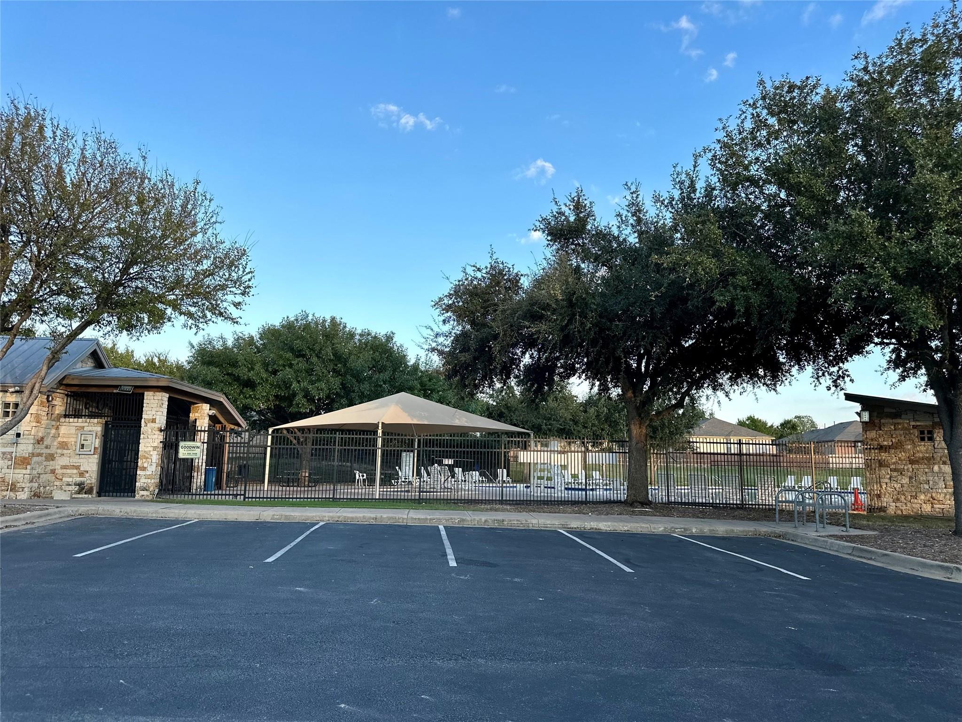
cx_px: 481
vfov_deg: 56.8
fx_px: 667
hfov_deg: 71.6
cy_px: 361
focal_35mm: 24
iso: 80
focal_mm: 6.86
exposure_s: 1/1095
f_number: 1.78
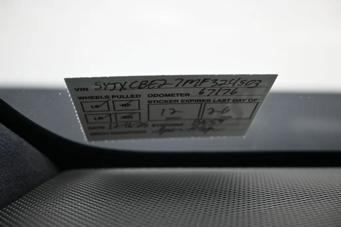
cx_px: 170
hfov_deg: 51.3
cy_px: 114
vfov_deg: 35.5
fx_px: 355
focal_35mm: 38
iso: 560
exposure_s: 1/125
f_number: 4.2
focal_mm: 25
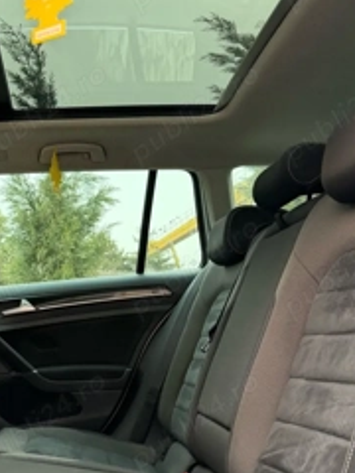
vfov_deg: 46.4
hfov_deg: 35.0
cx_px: 81
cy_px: 292
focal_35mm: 40
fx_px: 547
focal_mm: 6.76
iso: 200
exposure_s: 1/152
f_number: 1.78
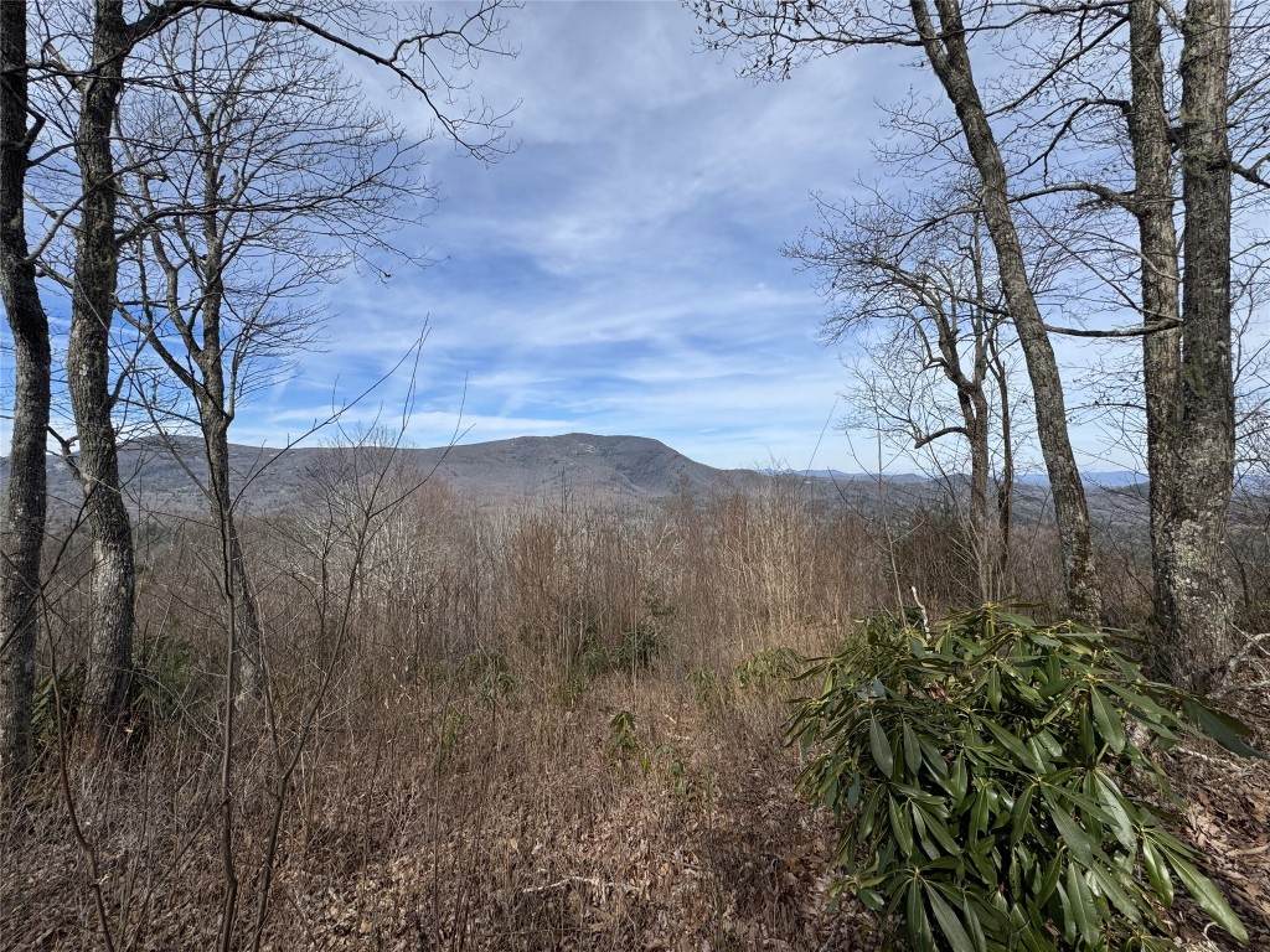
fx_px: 514
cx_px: 635
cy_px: 476
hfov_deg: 102.1
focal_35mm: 14
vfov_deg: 85.7
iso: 50
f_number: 2.2
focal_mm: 2.22
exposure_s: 1/2415
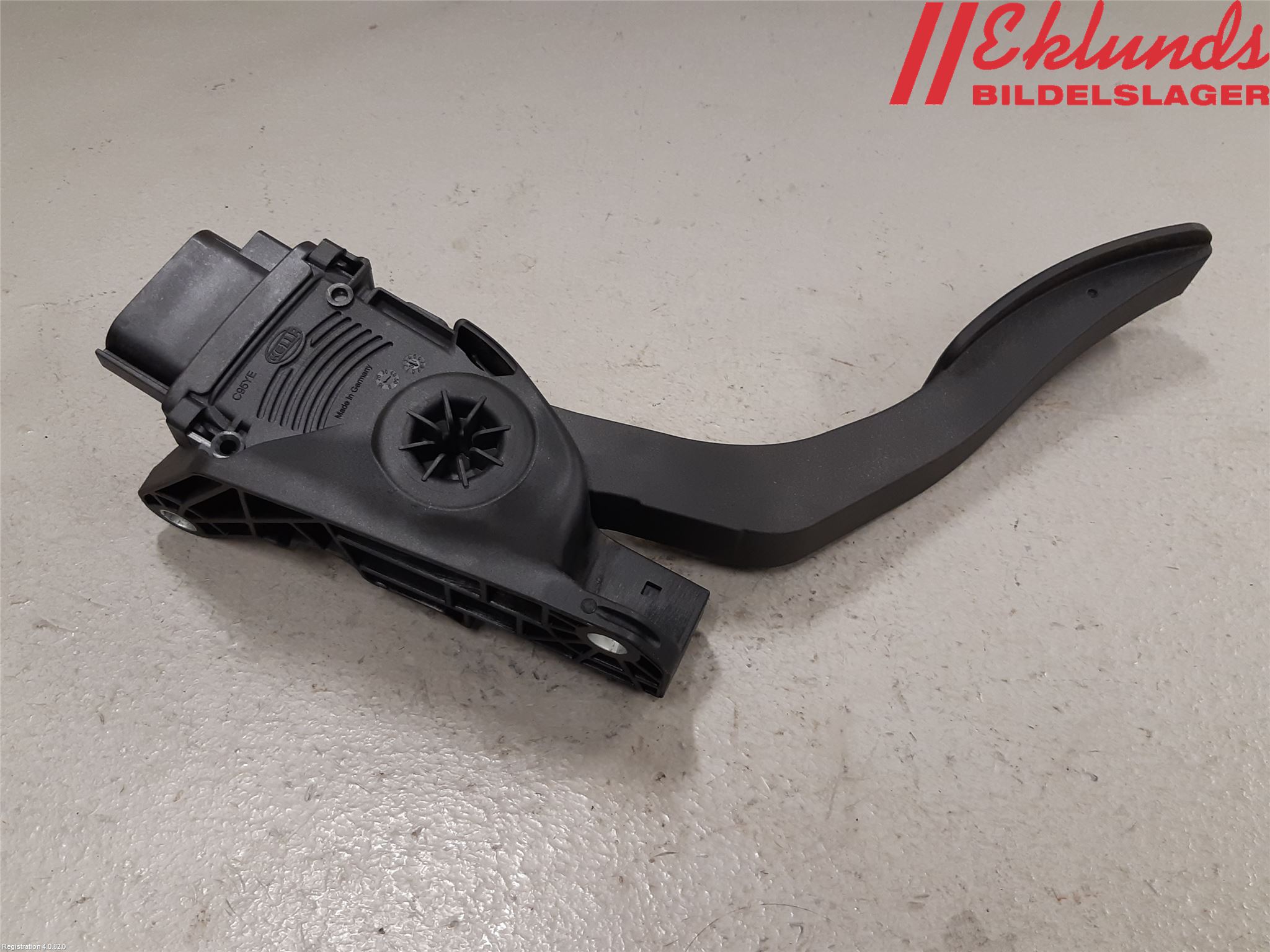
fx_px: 954
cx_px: 635
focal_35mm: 26
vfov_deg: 53.1
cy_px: 476
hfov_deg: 67.3
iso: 100
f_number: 1.7
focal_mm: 3.93
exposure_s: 1/50
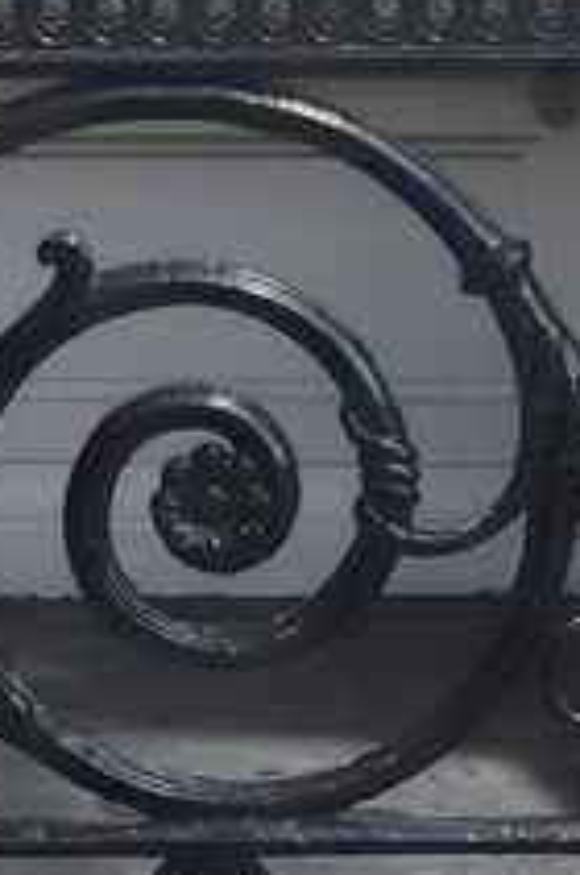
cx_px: -1044
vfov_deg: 6.3
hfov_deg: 4.2
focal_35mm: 319
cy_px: -921
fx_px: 7734
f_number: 8.5
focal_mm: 28
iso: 100
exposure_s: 1/160
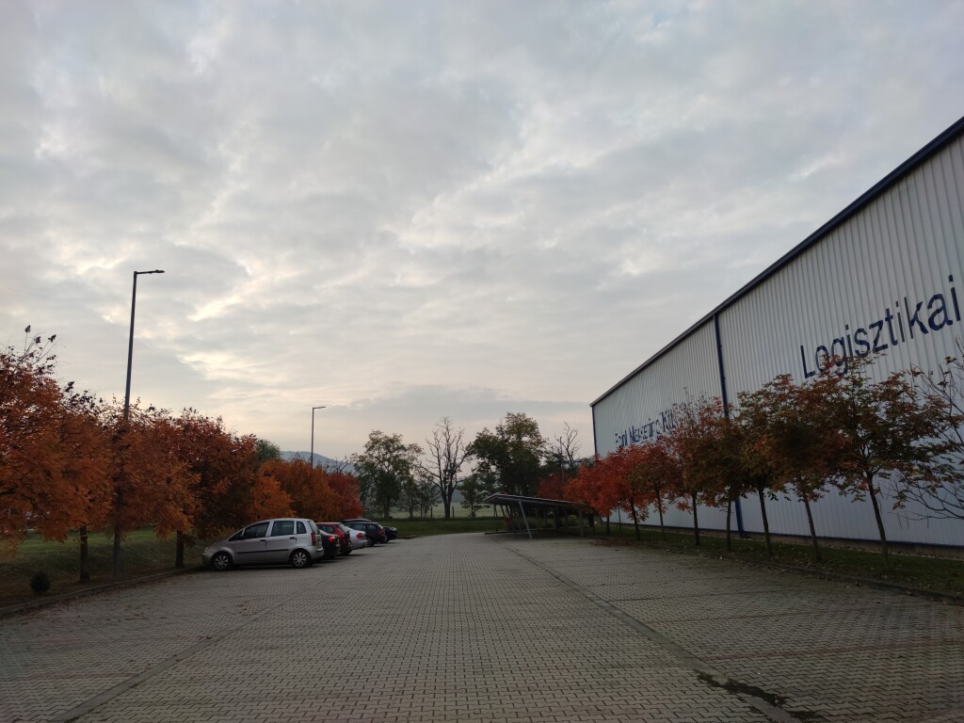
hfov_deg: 71.6
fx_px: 668
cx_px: 482
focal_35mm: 24
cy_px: 362
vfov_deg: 56.8
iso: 50
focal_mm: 6.72
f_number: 1.69
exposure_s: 1/203
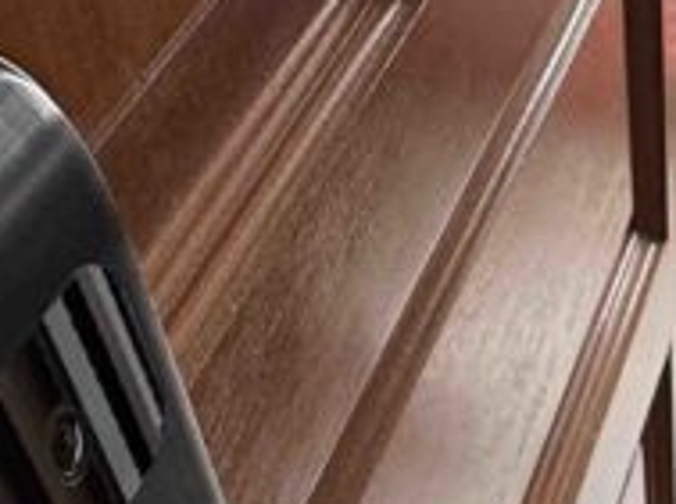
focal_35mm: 76
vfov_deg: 16.8
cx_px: 776
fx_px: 1481
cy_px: 840
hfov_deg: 23.8
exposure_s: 1/100
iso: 160
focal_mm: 2.22
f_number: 2.2
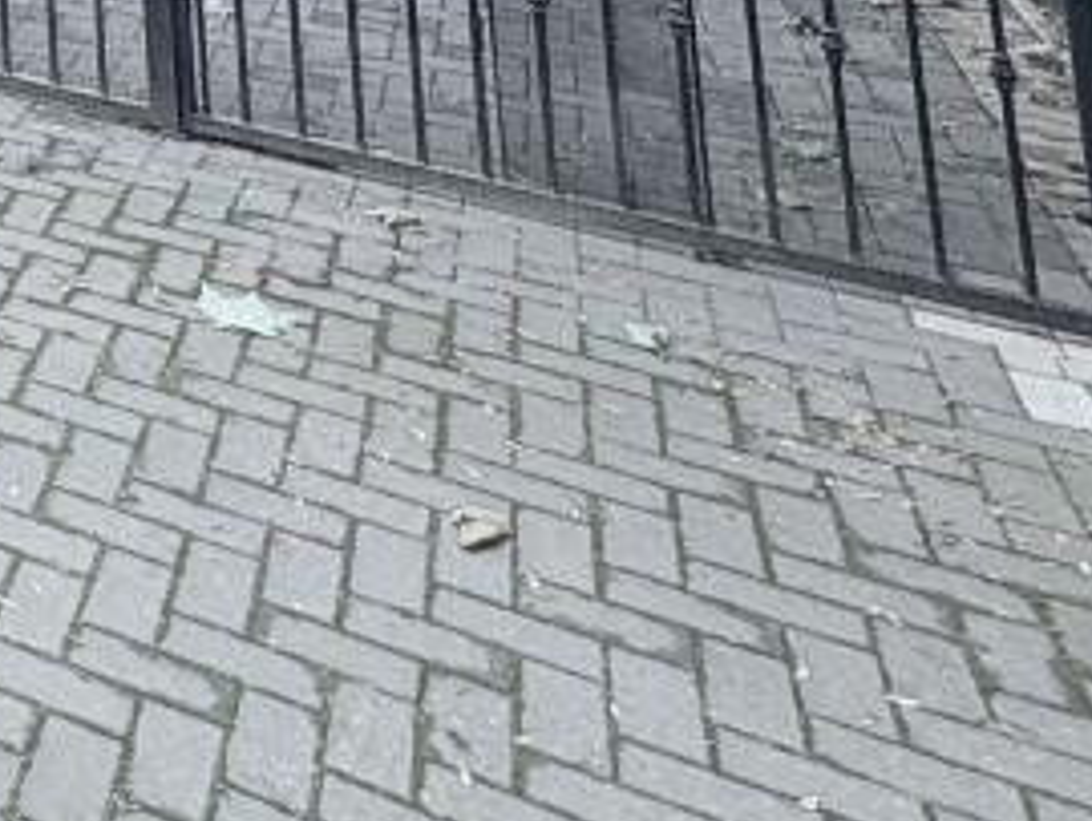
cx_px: -708
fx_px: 1673
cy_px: -700
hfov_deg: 24.2
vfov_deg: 19.6
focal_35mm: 53
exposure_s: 1/354
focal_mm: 2.22
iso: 64
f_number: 2.2
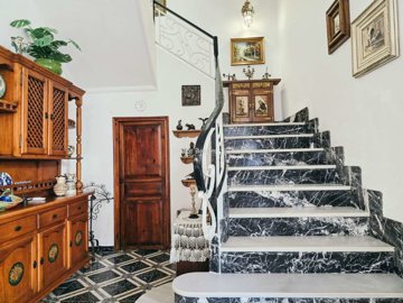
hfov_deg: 73.9
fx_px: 268
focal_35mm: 23
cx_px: 202
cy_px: 152
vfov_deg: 58.9
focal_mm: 6.3
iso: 800
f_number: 1.7
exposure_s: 1/100
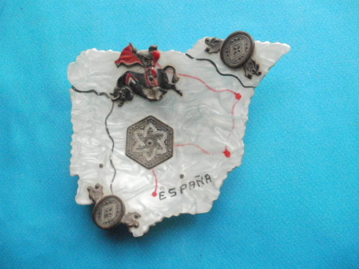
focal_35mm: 36
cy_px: 134
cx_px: 180
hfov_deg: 51.4
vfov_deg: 39.7
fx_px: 373
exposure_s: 1/40
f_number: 3.5
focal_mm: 6.3
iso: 800
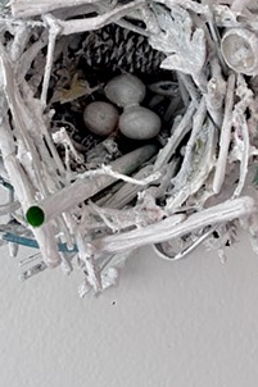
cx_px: 122
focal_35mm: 86
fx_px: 925
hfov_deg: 15.9
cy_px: 85
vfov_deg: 23.4
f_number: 1.6
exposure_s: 1/40
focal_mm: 6
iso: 100
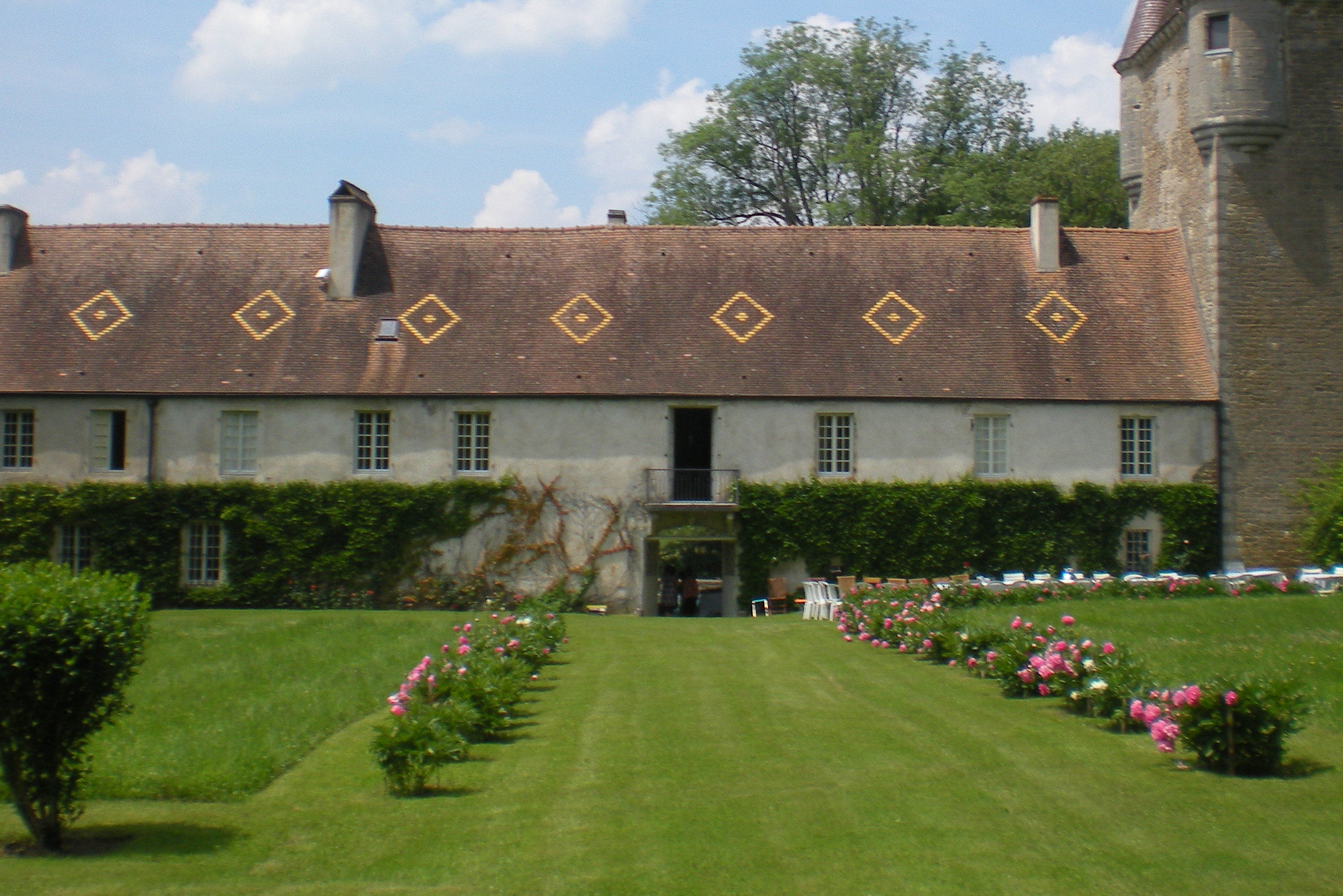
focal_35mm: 54
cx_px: 781
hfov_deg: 36.8
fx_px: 2014
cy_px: 287
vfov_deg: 24.9
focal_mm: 6.3
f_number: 4.6
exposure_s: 1/516
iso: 64
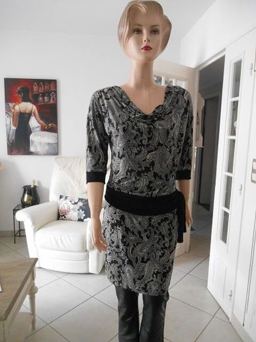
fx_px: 256
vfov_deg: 67.3
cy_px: 171
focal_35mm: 26
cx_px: 128
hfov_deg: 53.1
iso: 400
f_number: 3.4
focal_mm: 4.7
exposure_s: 1/13
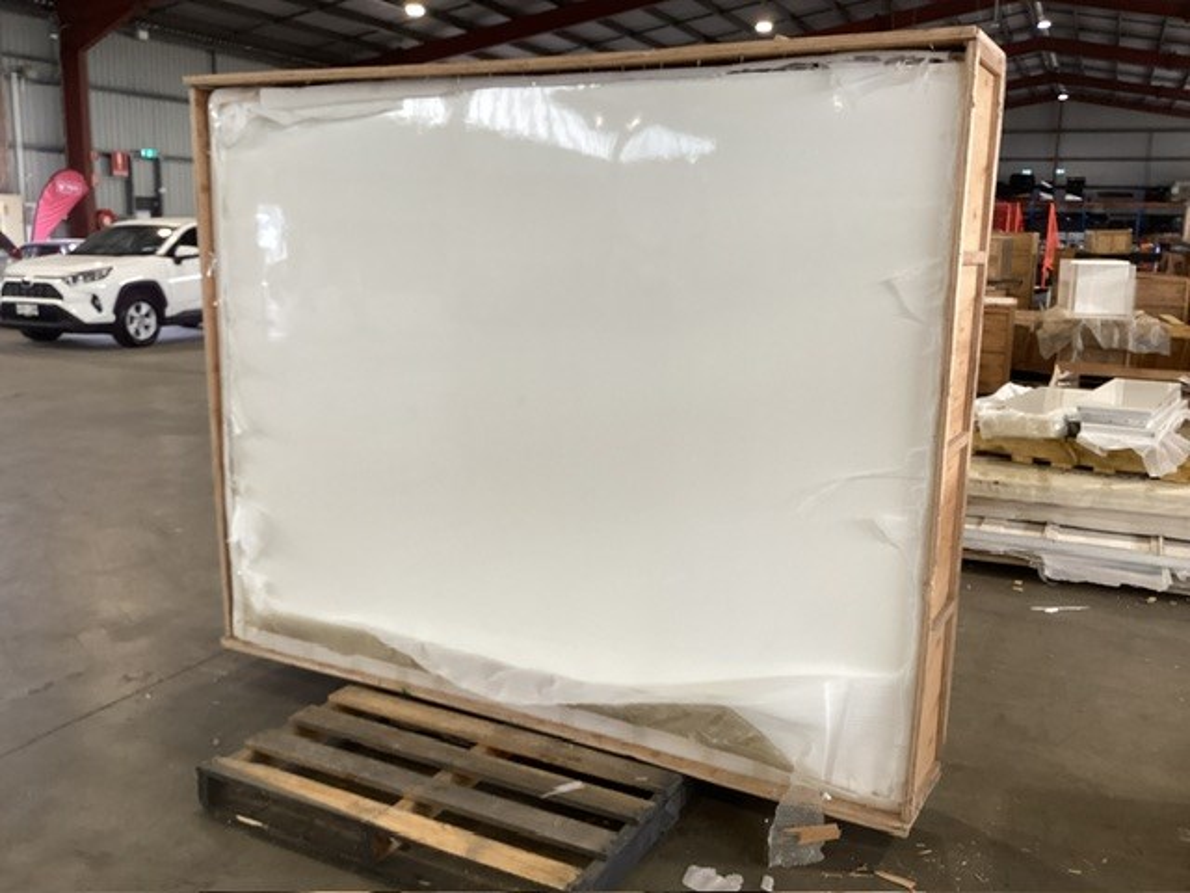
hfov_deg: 58.4
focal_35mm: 31
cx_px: 595
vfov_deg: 45.4
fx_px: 1066
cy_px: 446
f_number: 2.4
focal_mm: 3.3
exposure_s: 1/60
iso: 125
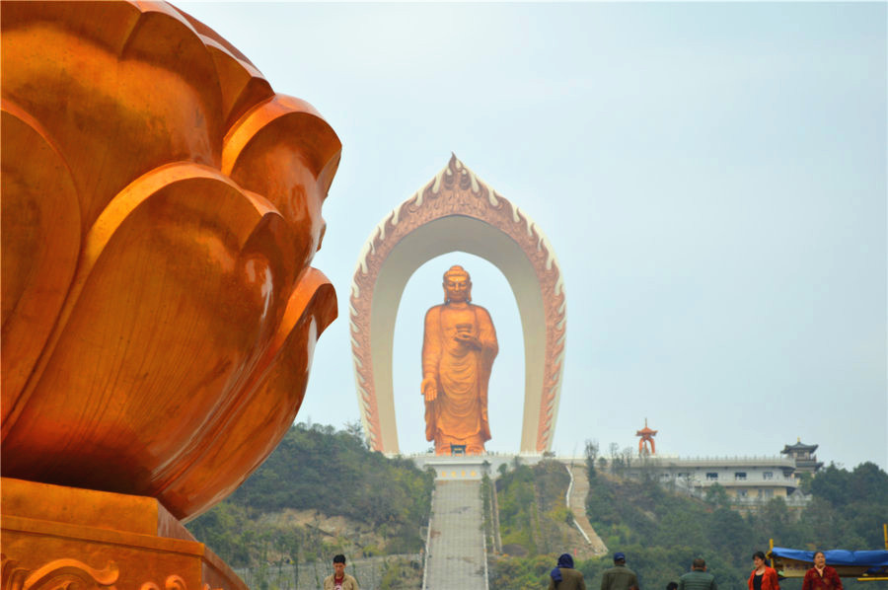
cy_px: 295
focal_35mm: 82
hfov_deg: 24.6
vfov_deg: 16.5
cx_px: 444
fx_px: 2033
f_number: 5.6
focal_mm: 55
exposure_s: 1/250
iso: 100
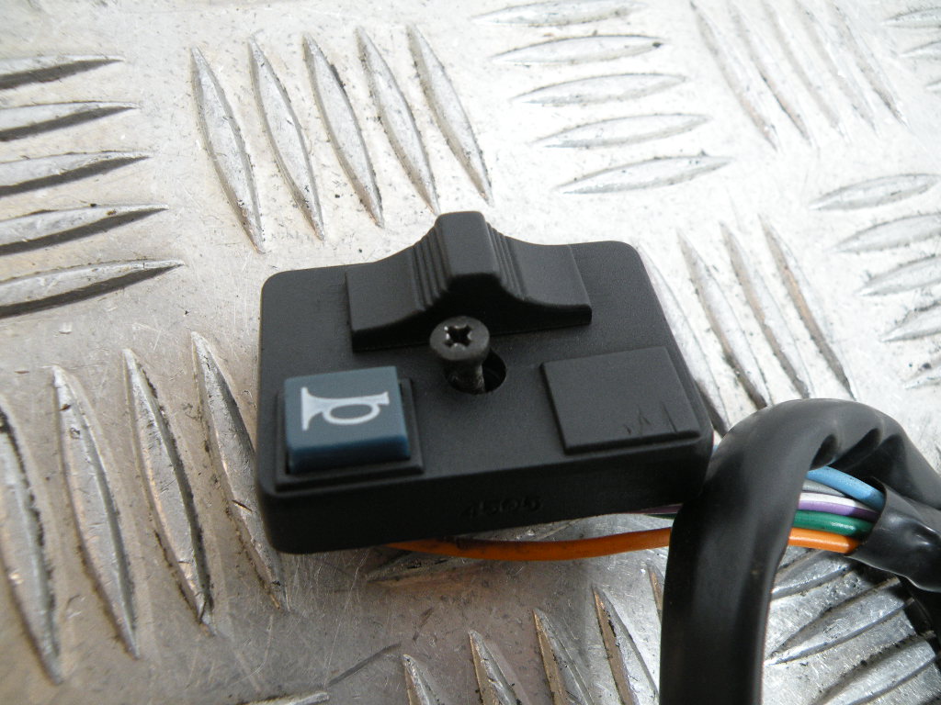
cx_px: 470
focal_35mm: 27
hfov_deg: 65.3
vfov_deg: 51.4
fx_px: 734
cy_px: 352
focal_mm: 4.7
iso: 146
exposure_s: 1/59.8
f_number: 2.8
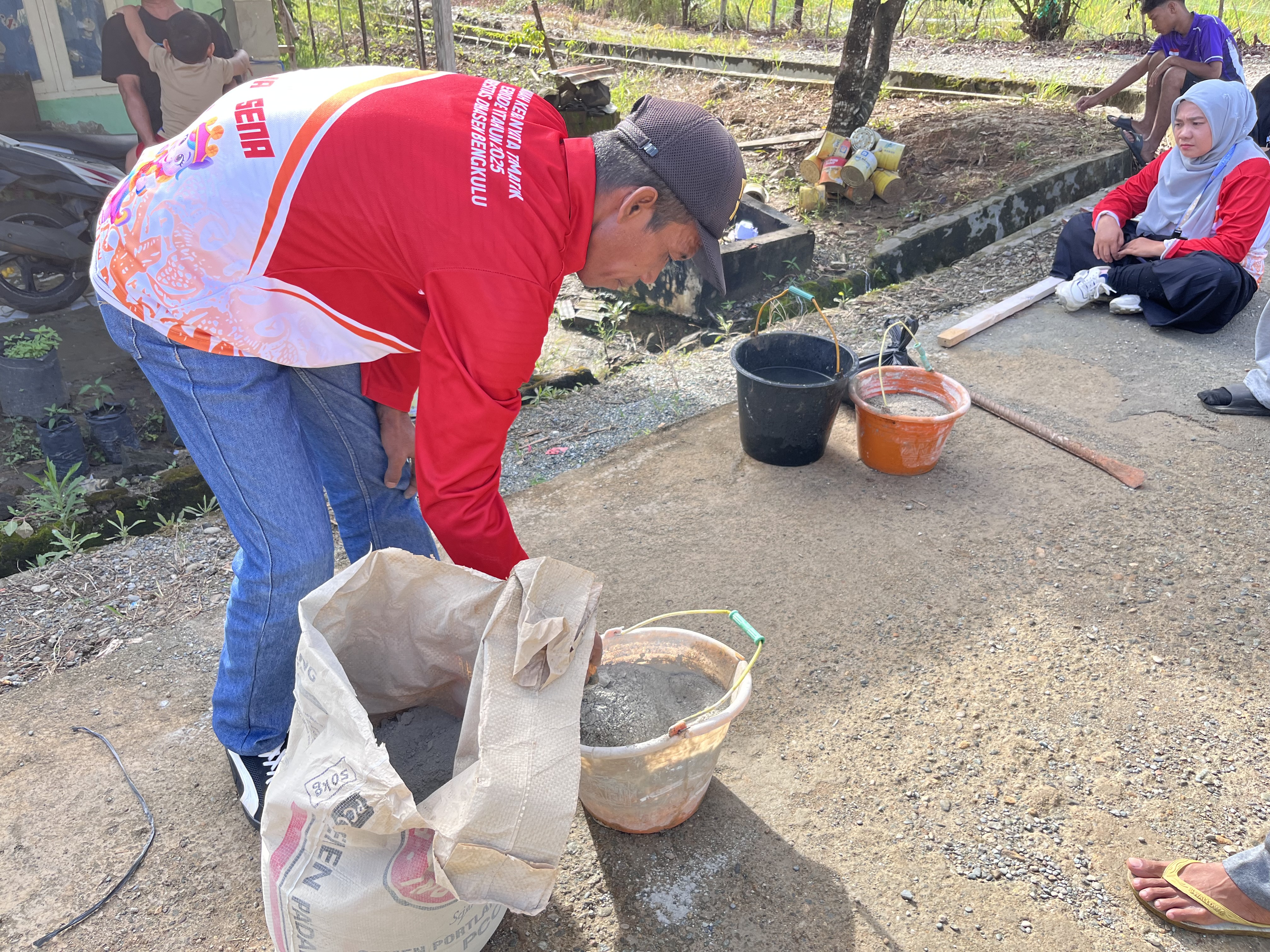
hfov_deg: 67.3
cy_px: 476
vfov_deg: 53.1
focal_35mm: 26
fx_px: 954
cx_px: 635
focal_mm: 5.1
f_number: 1.6
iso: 50
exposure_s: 1/399
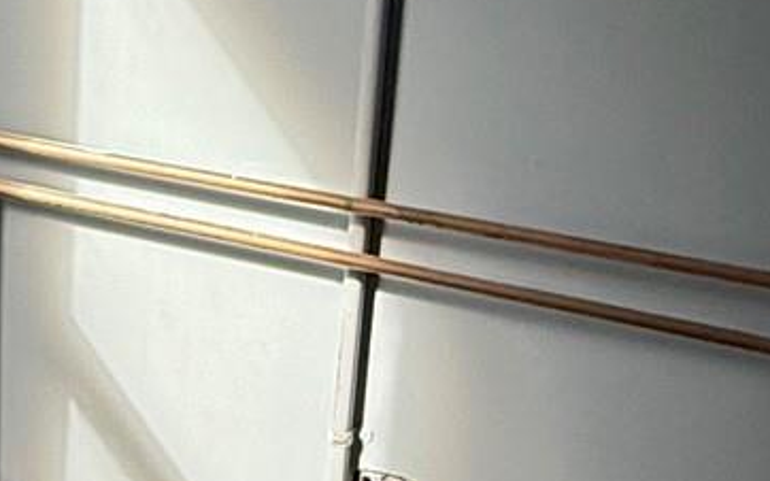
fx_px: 1762
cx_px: 28
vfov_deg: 15.3
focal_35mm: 84
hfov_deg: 23.7
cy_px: 36
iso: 125
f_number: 2.2
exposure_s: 1/99
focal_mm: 2.22
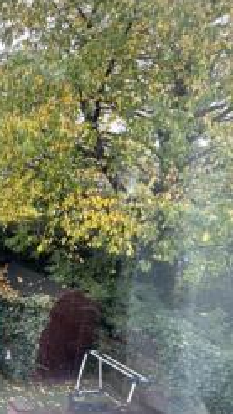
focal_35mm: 36
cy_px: 227
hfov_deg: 21.4
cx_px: -187
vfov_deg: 55.2
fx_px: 395
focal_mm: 2.22
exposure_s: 1/162
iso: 40
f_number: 2.2
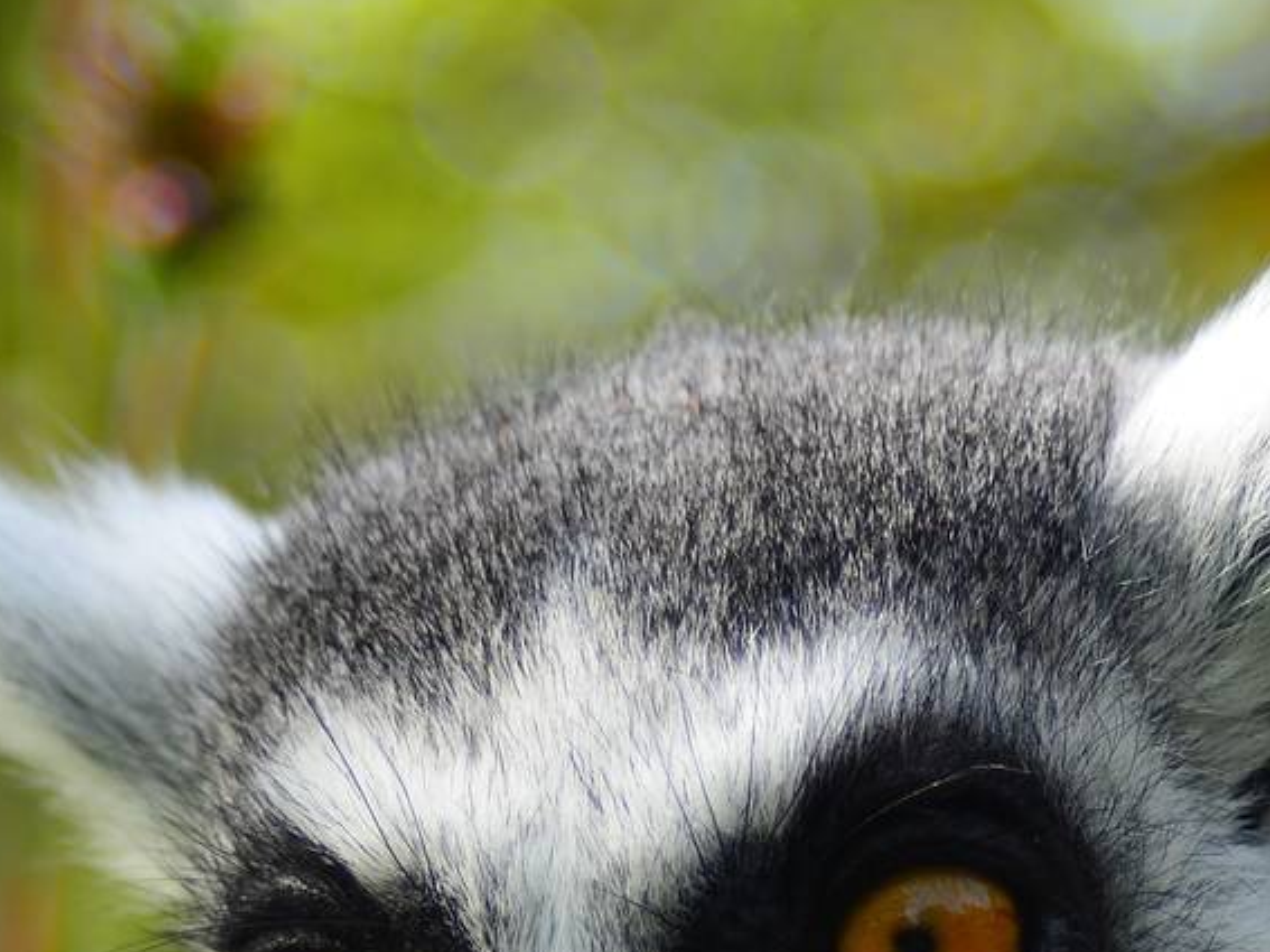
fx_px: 9243
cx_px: 701
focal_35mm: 252
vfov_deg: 5.9
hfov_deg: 7.9
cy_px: 1026
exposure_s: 1/250
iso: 100
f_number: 4.2
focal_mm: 62
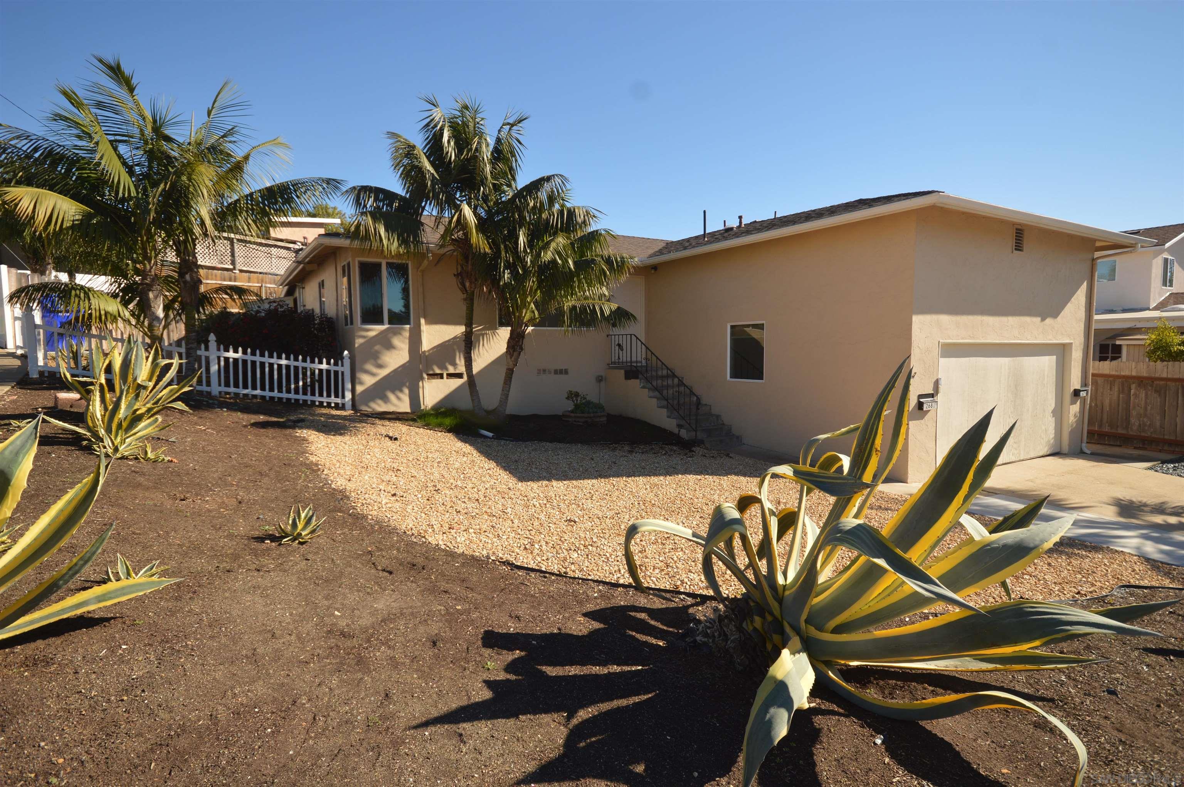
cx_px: 592
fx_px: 591
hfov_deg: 90.1
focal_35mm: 18
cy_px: 394
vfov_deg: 67.3
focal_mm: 12
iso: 100
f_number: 7.1
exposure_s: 1/200
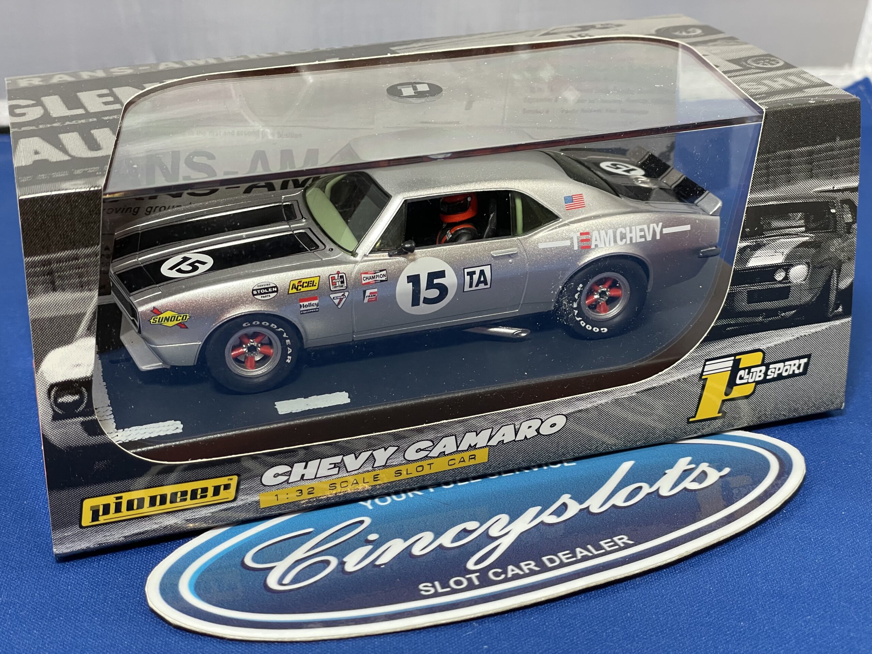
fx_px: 1310
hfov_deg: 36.8
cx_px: 436
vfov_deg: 28.0
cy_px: 327
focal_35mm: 52
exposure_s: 1/120
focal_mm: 6
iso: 200
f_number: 2
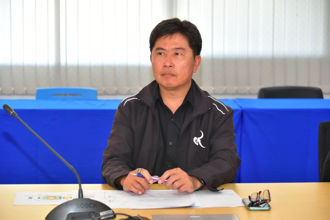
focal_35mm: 122
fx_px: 1119
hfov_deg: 16.8
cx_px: 165
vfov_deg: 11.2
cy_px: 110
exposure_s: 1/125
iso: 4000
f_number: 5.6
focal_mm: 122
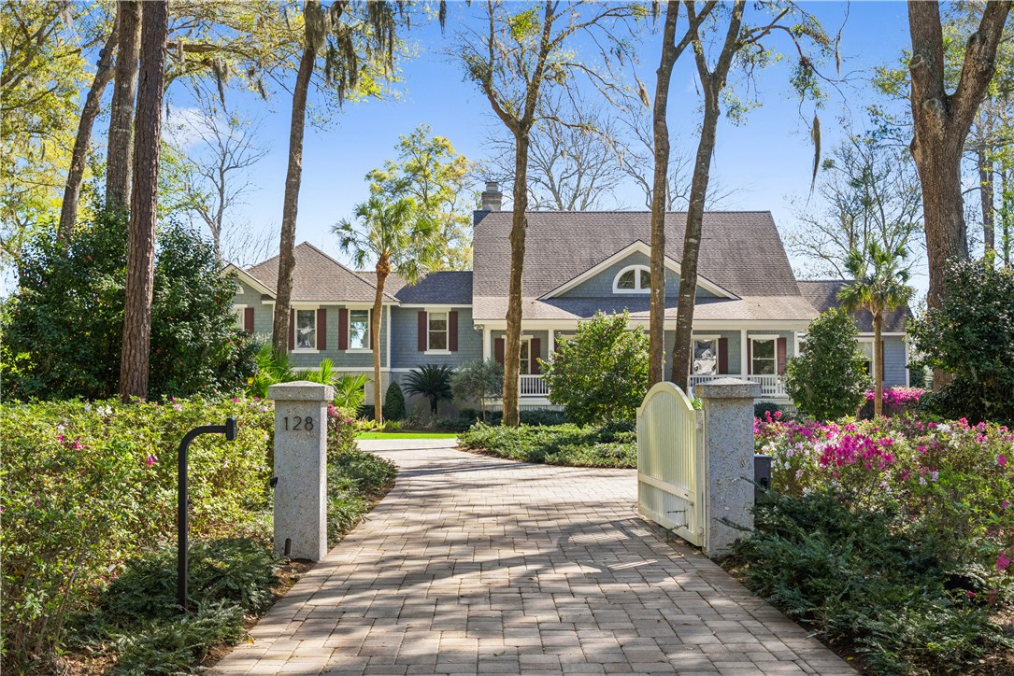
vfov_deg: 33.4
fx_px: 1127
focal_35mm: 40
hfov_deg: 48.4
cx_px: 507
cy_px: 338
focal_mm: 40
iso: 100
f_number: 6.3
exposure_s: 1/200
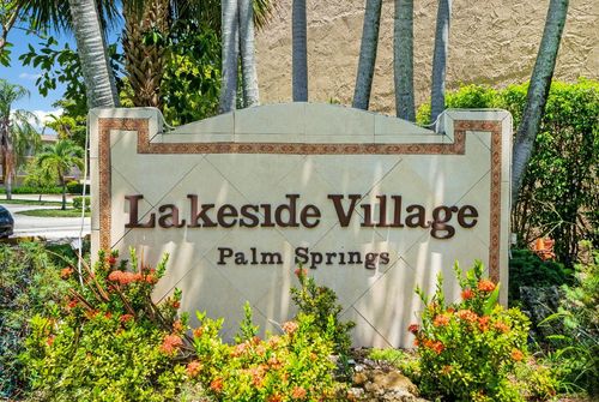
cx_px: 300
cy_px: 201
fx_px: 567
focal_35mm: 34
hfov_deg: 55.7
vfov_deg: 39.0
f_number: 8
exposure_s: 1/400
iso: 2000
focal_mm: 34
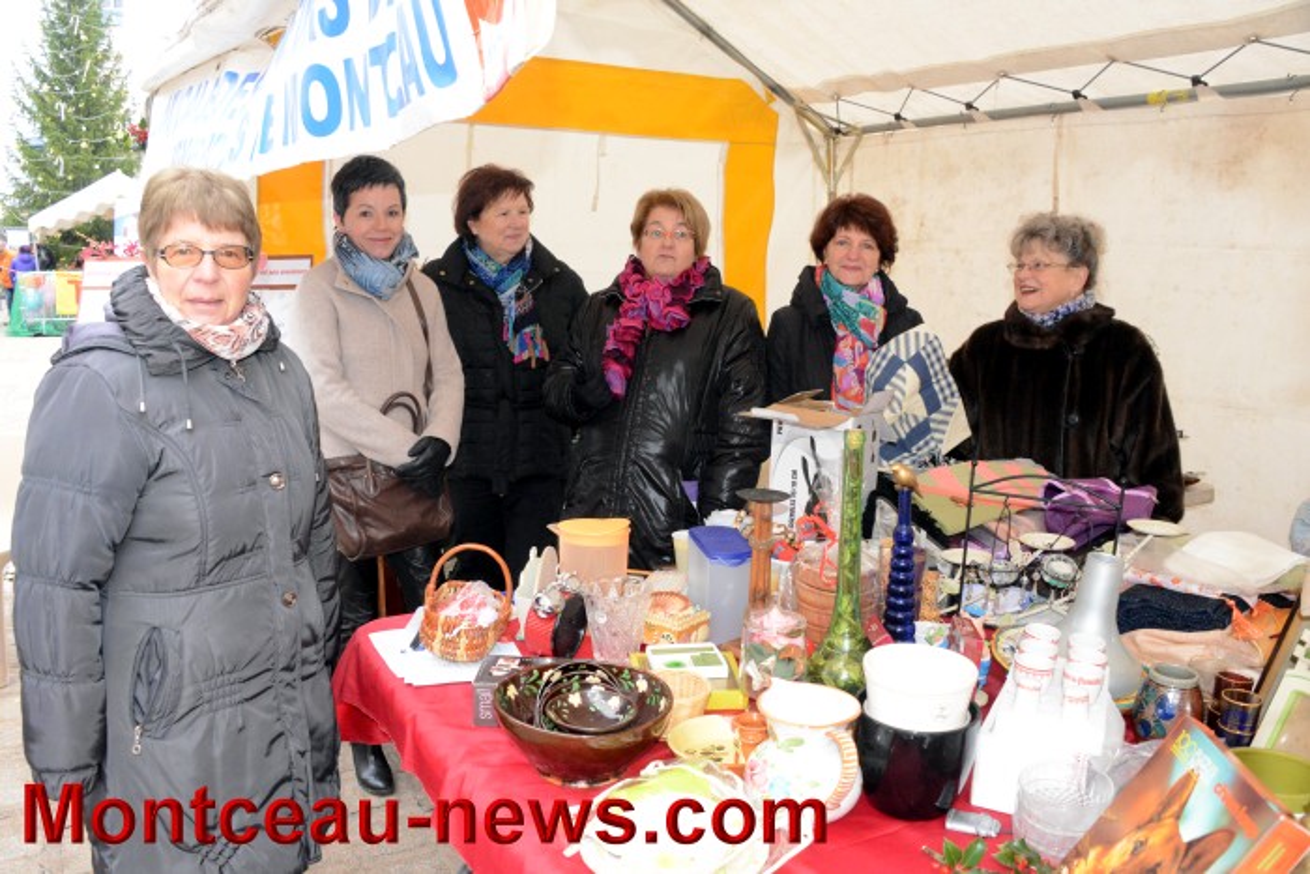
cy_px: 437
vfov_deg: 46.4
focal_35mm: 28
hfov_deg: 65.5
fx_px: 1019
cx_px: 655
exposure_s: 1/250
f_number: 8
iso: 6400
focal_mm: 28
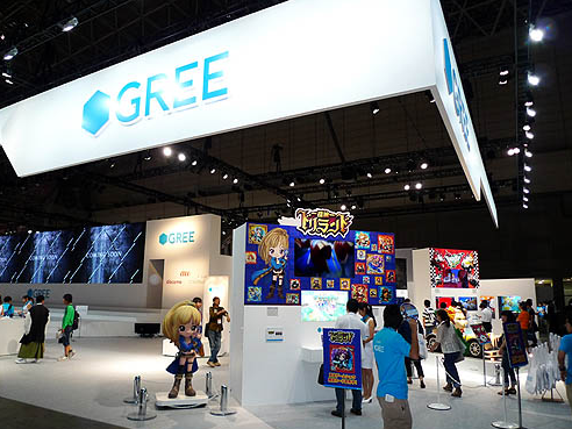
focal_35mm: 25
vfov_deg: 54.9
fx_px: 413
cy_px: 222
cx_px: 277
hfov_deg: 69.4
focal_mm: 5.1
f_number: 2
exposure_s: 1/80
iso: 200
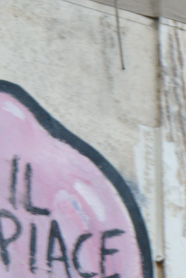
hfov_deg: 6.4
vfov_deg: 9.1
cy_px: 544
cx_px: 16
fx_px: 1658
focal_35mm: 214
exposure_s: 1/60
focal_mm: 35.8
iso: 640
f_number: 10
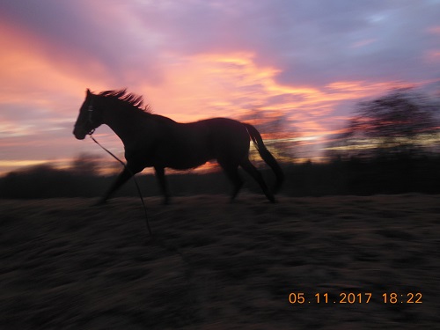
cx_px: 220
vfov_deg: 54.9
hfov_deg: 69.4
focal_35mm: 25
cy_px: 165
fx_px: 318
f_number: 3.5
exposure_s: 1/30
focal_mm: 4.5
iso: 200
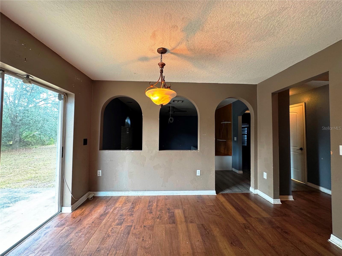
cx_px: 171
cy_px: 128
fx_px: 138
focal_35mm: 14
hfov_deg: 102.1
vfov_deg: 85.7
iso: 250
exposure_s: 1/60
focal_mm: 2.22
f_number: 2.2
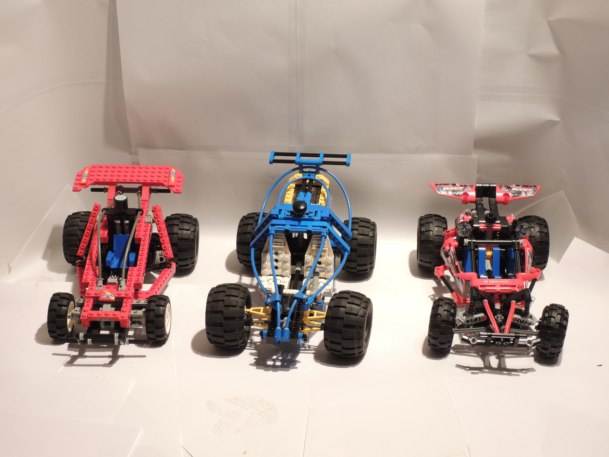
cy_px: 228
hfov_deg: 38.2
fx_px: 880
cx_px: 304
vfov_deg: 29.1
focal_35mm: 50
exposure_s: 1/2.5
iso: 100
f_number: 6.4
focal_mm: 8.9
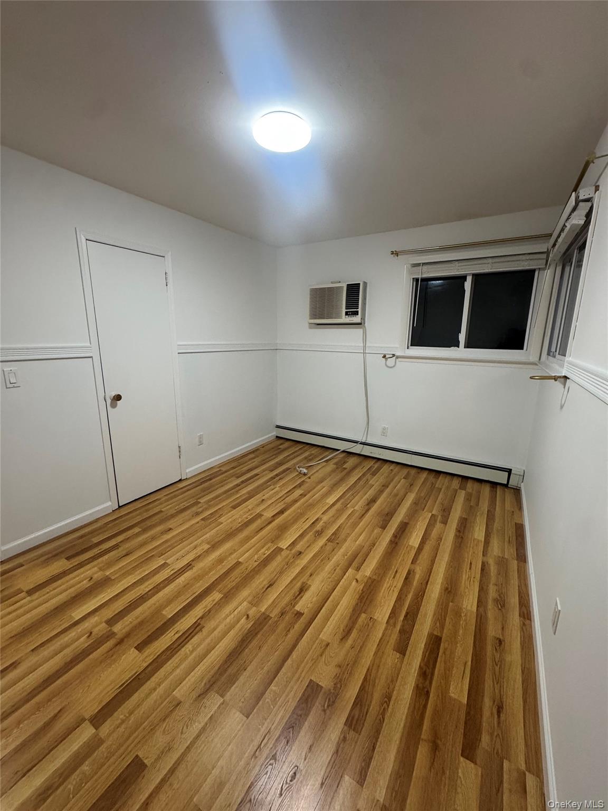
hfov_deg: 85.7
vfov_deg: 102.1
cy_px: 406
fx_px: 328
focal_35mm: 14
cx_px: 304
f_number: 2.2
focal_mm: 2.22
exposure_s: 1/60
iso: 320
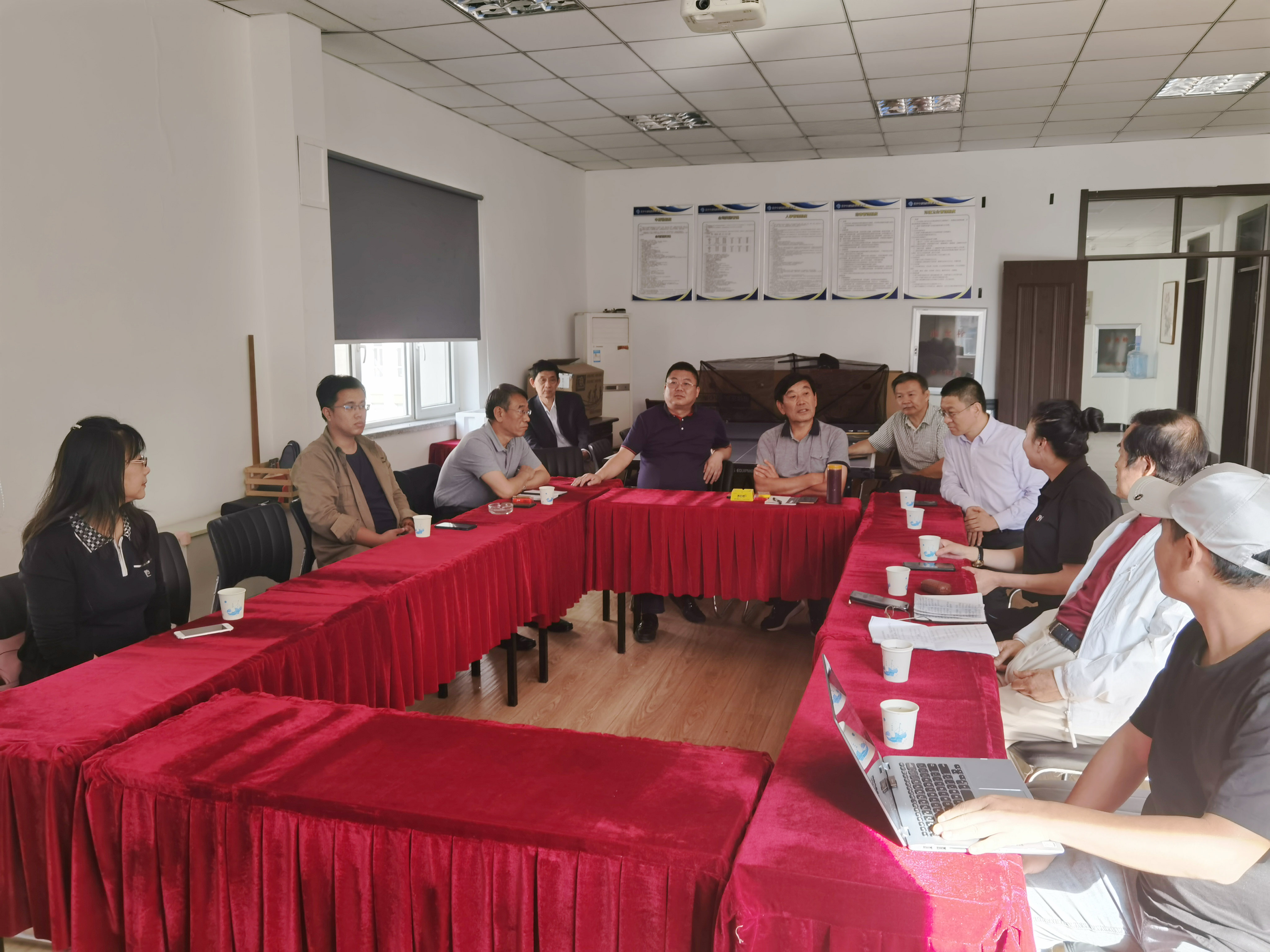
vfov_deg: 51.4
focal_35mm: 27
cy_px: 476
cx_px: 635
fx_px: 991
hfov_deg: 65.3
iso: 50
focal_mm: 6.71
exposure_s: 1/74.1
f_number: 1.9
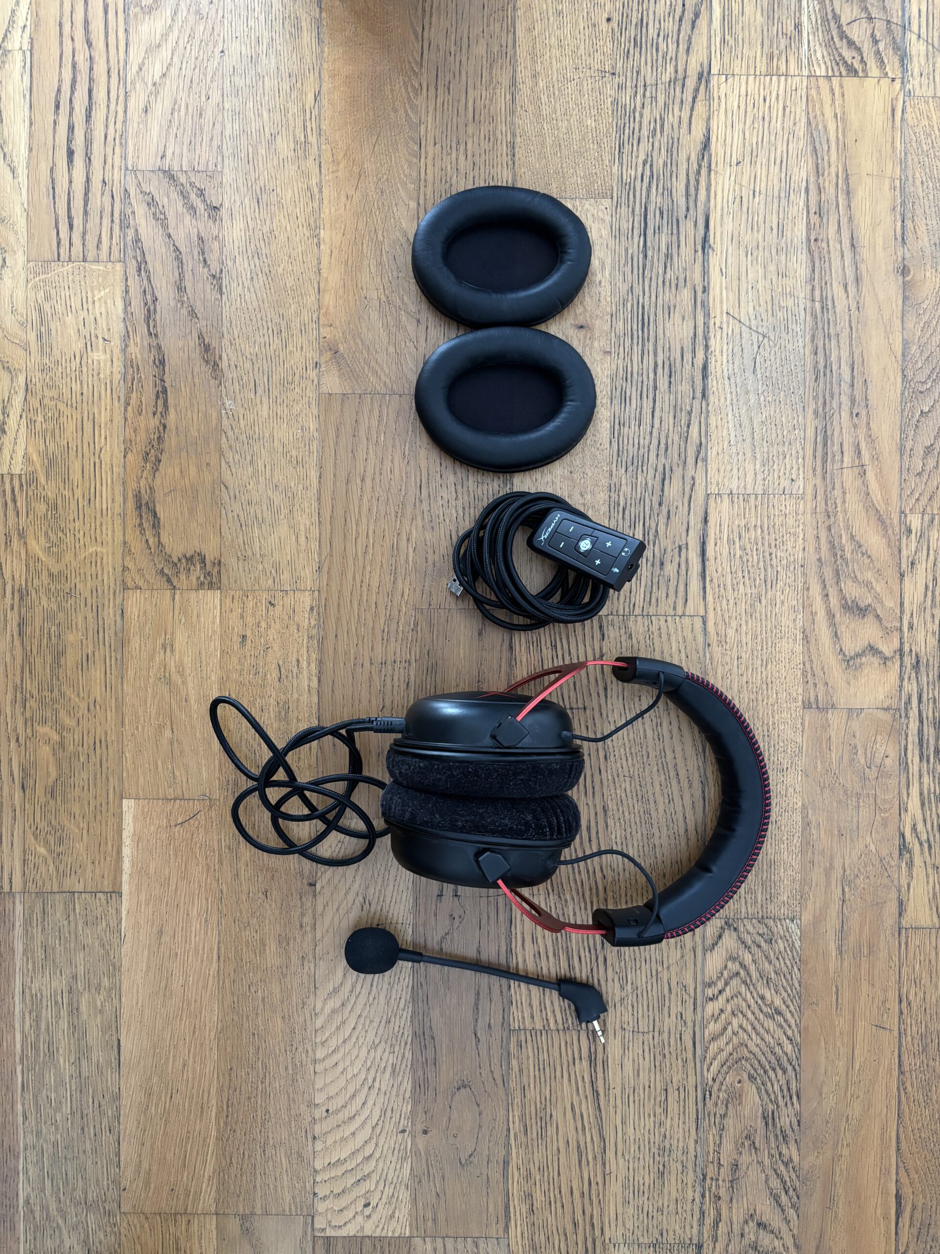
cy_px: 627
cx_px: 470
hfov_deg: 53.1
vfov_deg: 67.3
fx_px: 941
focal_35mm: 26
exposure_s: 1/60
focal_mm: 5.96
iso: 500
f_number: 1.6
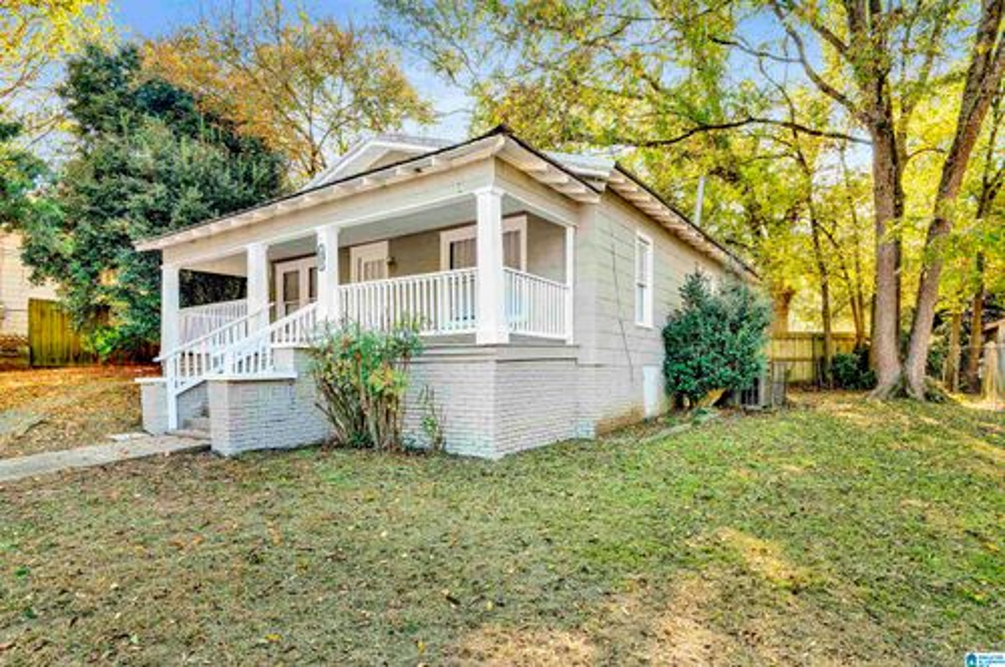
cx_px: 502
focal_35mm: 19
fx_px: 530
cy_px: 334
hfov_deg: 87.0
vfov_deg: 64.4
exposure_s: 1/80
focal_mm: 19
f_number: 11
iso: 400
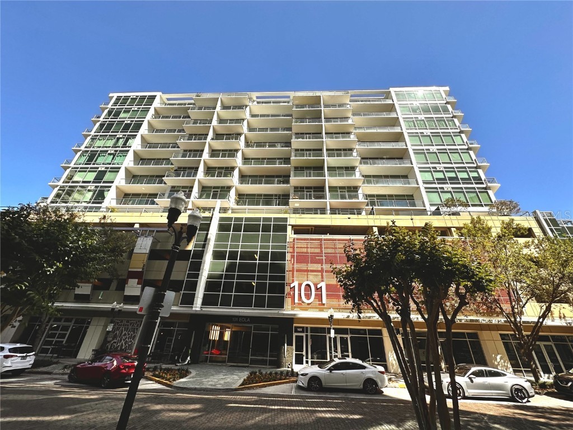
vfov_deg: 85.7
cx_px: 286
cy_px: 215
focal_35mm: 14
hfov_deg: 102.1
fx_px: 232
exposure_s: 1/1276
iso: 50
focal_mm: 2.22
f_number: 2.2
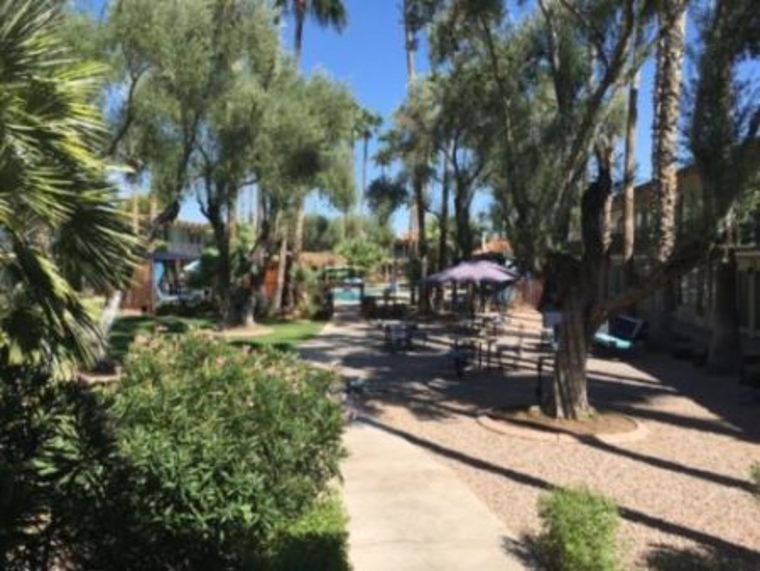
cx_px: 380
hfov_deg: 61.6
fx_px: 637
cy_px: 286
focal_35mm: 29
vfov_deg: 48.3
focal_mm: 4.15
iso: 25
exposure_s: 1/1374
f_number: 2.2
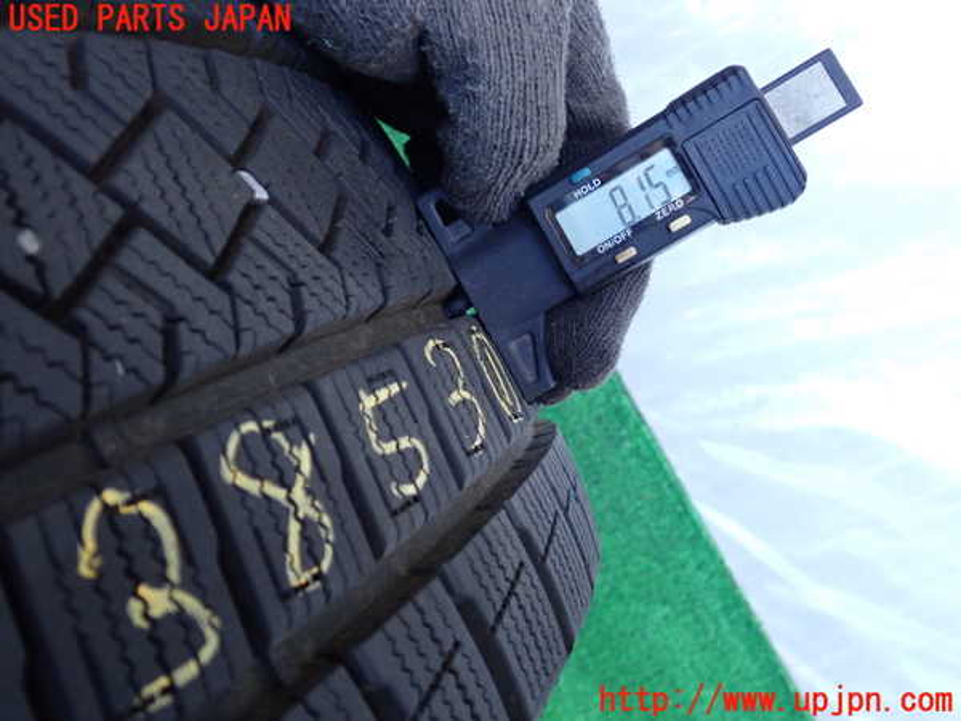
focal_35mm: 36
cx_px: 480
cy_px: 360
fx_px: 999
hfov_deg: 51.4
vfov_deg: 39.7
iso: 400
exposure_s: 1/125
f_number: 2.5
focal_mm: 6.37
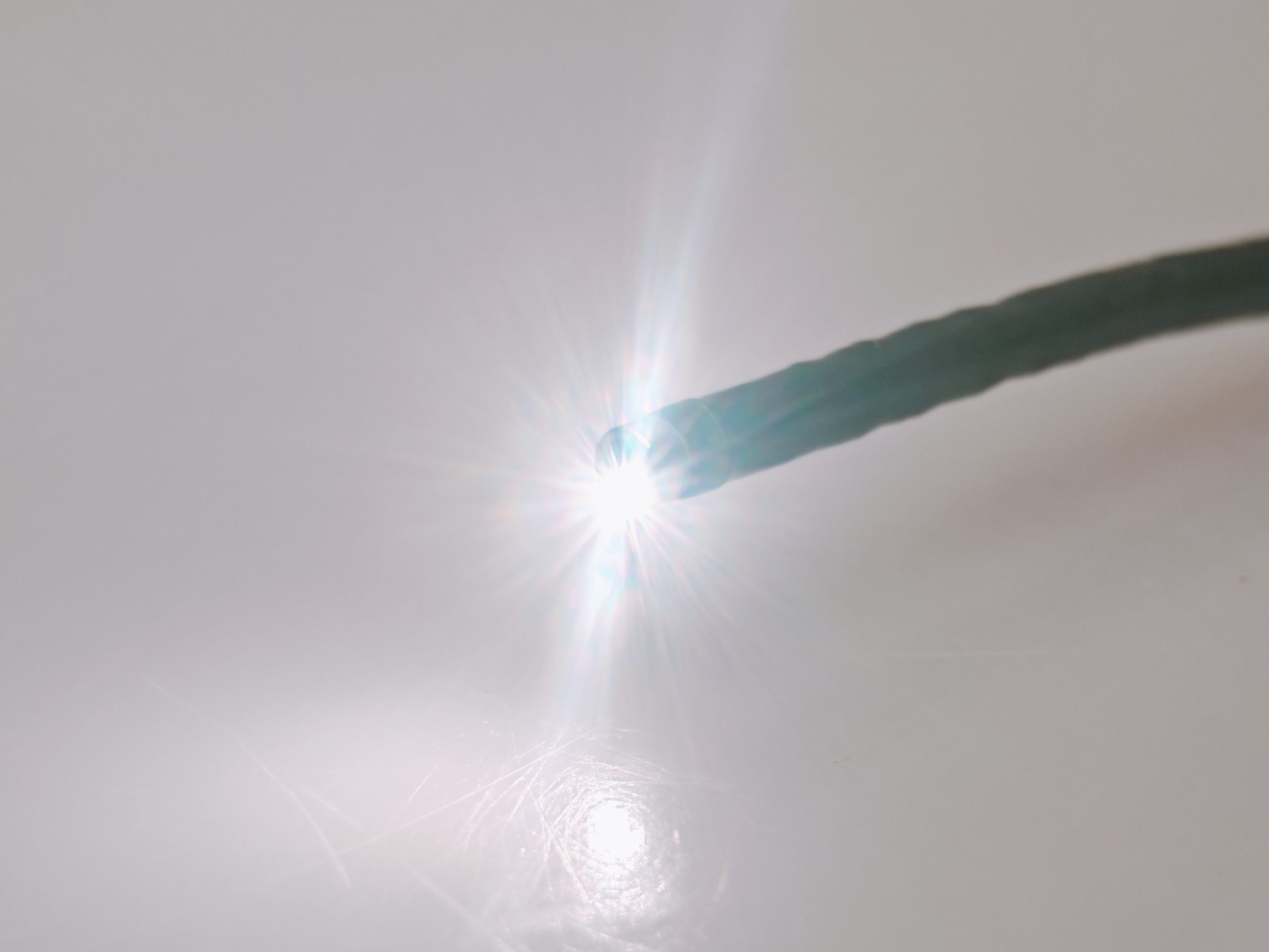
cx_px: 634
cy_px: 476
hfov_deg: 21.1
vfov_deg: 15.9
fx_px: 3409
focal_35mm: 93
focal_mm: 6.83
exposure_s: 1/120
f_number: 2
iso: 50
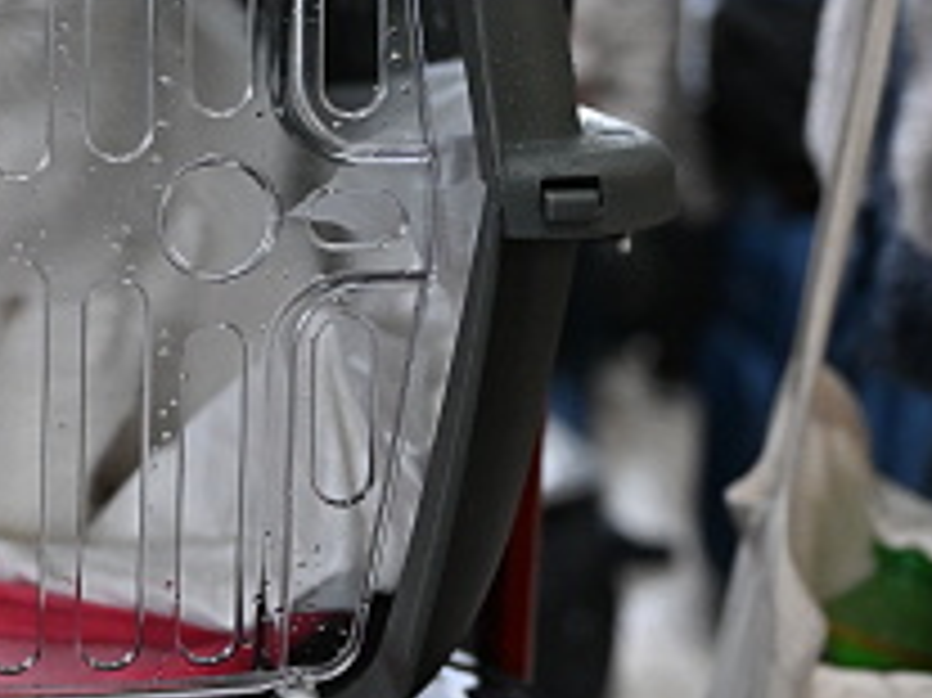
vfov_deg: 18.0
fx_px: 2153
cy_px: 23
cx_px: 50
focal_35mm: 80
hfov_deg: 23.6
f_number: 2.8
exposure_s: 1/500
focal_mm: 29
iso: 3600
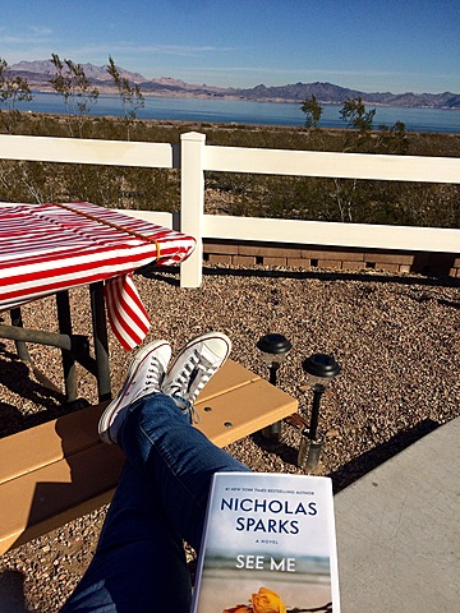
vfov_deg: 61.7
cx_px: 230
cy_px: 306
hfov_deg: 48.2
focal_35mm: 29
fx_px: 514
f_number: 2.2
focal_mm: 4.15
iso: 40
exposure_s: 1/5882
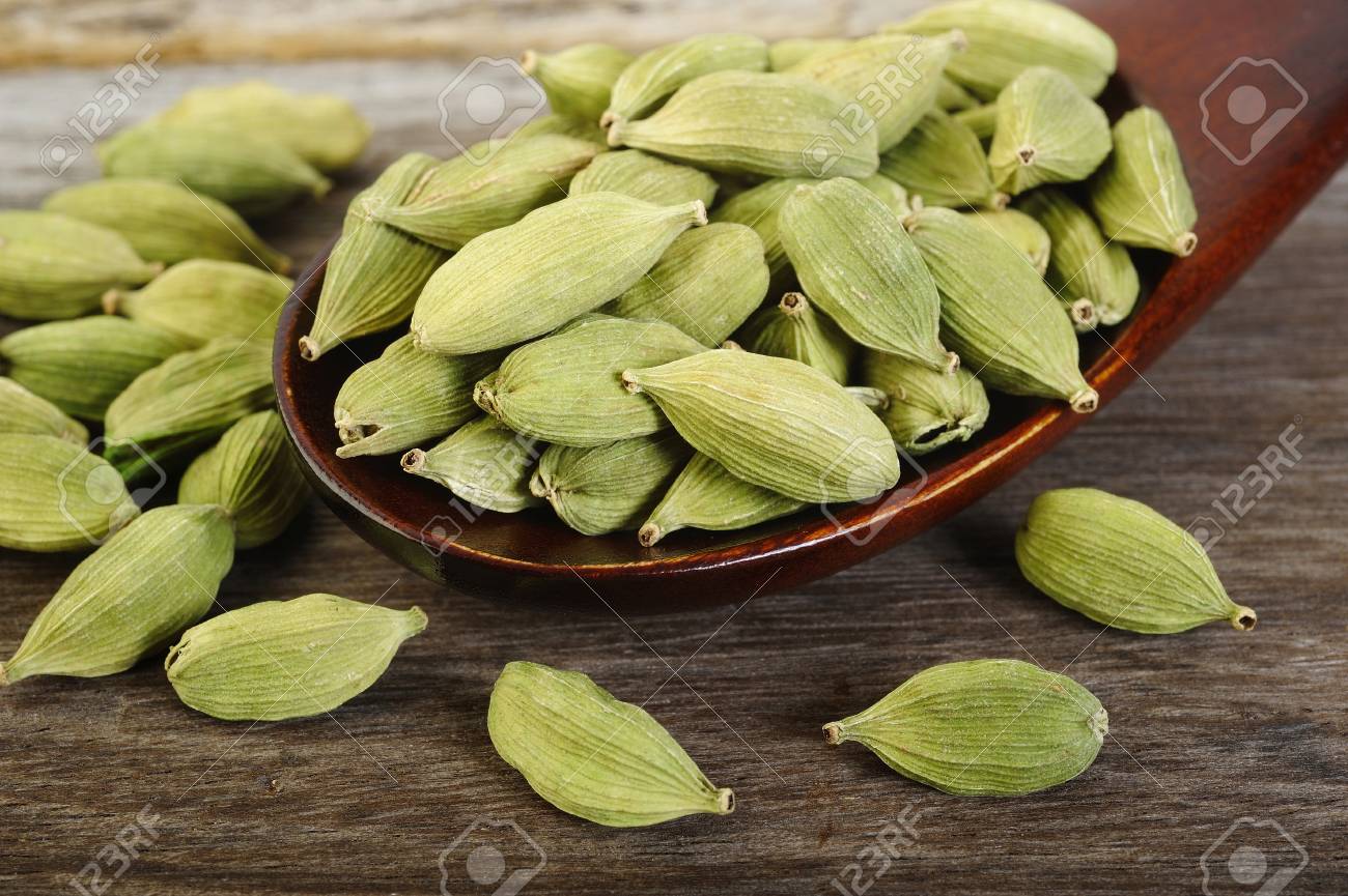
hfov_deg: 33.4
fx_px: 2245
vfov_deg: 22.6
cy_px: 448
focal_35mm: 60
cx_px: 674
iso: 200
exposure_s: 1/250
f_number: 25
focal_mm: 60
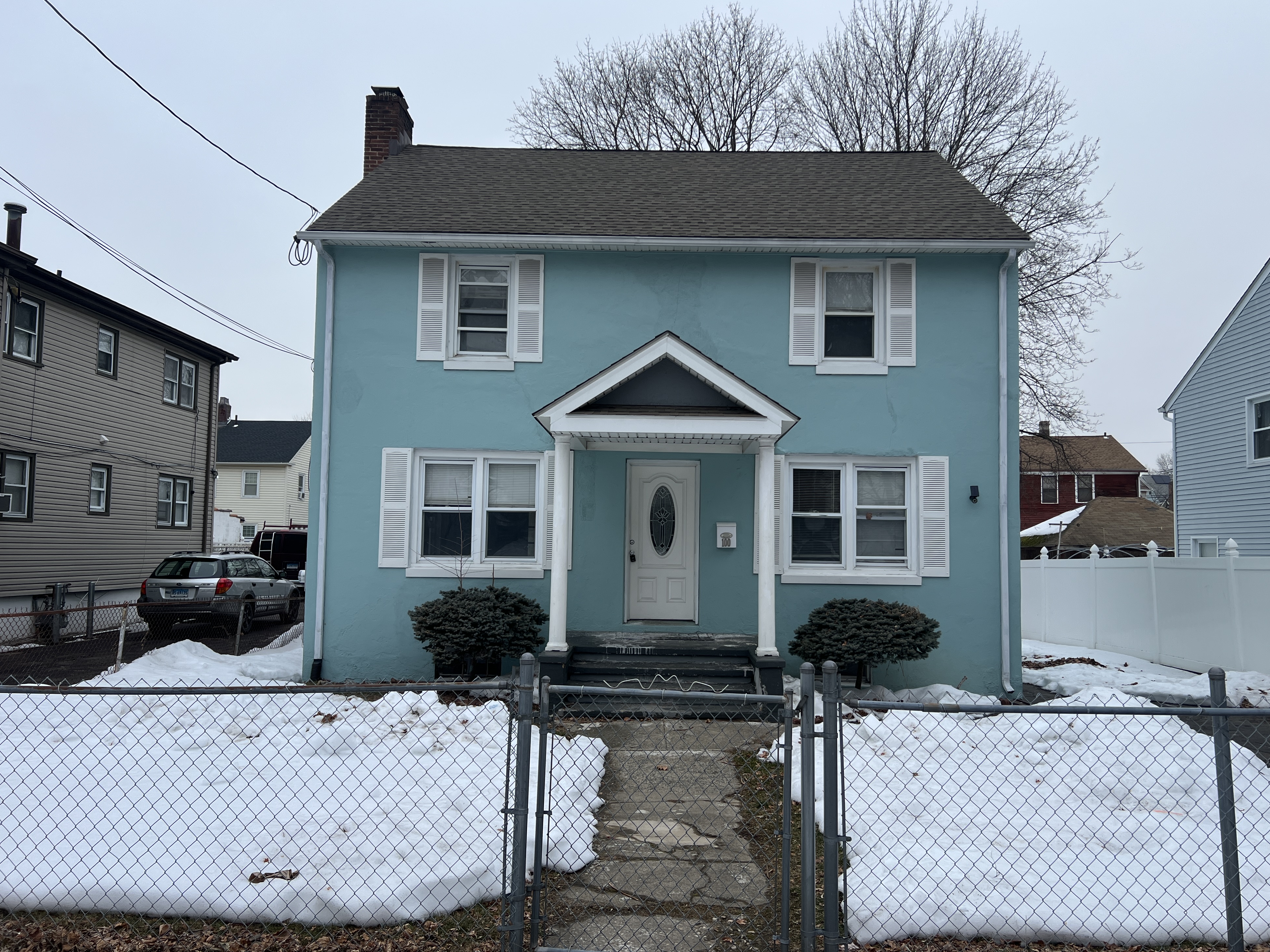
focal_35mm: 27
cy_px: 475
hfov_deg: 65.3
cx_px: 652
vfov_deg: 51.4
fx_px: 991
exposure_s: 1/1266
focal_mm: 5.7
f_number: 1.5
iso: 50
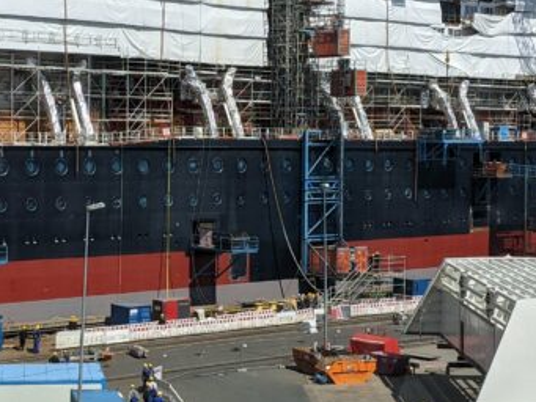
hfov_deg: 23.9
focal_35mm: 81
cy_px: 171
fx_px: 1255
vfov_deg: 18.2
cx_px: 146
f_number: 1.73
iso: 63
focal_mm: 4.38
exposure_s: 1/7812
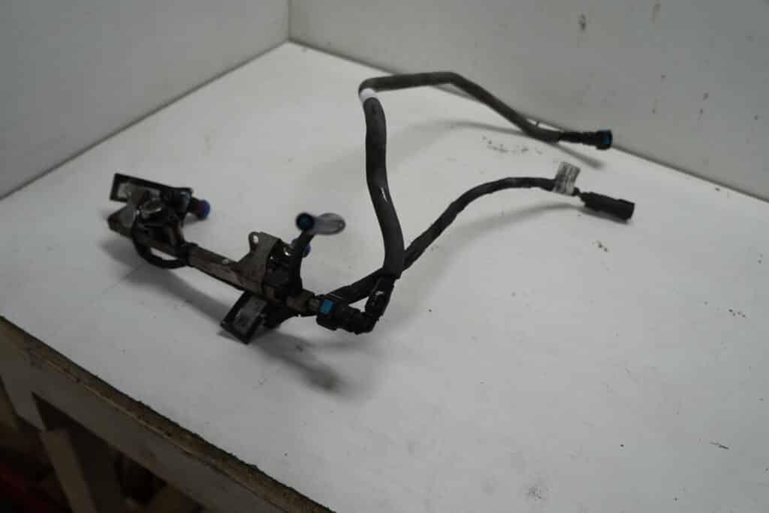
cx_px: 384
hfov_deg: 67.4
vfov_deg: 47.9
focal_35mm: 27
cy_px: 256
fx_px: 577
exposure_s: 1/100
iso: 100
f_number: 3.5
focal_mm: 18
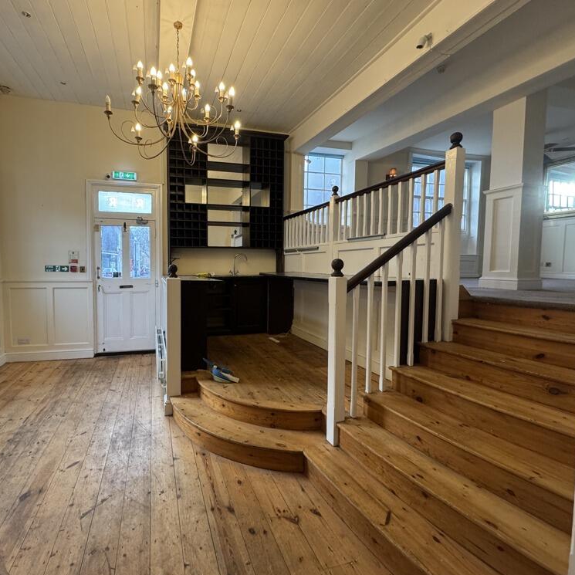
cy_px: 284
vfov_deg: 84.0
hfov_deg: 83.1
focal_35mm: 17
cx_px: 235
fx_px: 319
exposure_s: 1/100
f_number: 2.2
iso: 250
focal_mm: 2.22
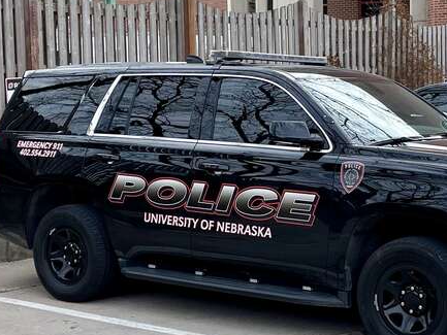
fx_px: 620
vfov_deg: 30.3
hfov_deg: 38.6
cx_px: 336
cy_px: 165
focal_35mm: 48
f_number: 1.6
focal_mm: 4.2
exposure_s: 1/796
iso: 32
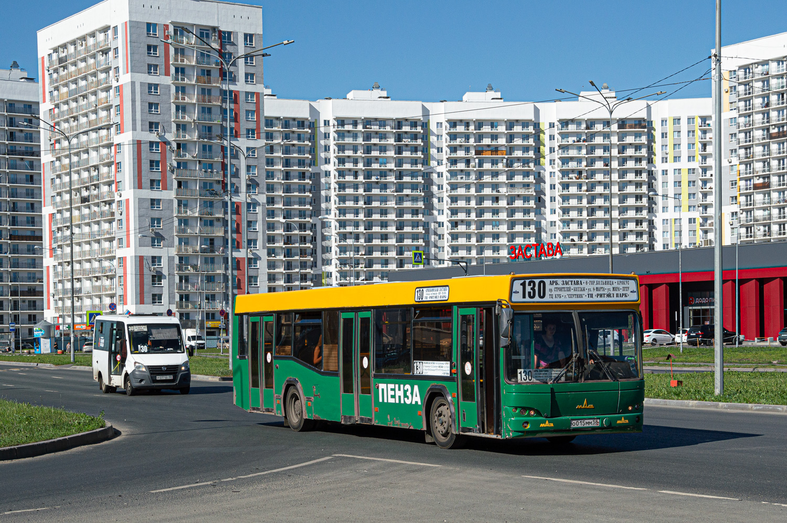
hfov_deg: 37.9
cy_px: 262
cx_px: 394
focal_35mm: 52
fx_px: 1147
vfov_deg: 25.7
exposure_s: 1/1000
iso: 100
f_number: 7.1
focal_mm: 35
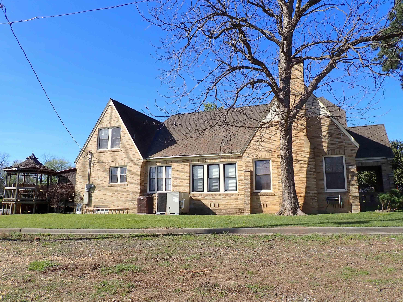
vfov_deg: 53.1
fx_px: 303
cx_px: 196
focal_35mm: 26
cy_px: 151
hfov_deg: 67.3
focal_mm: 4.5
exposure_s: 1/160
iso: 100
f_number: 8
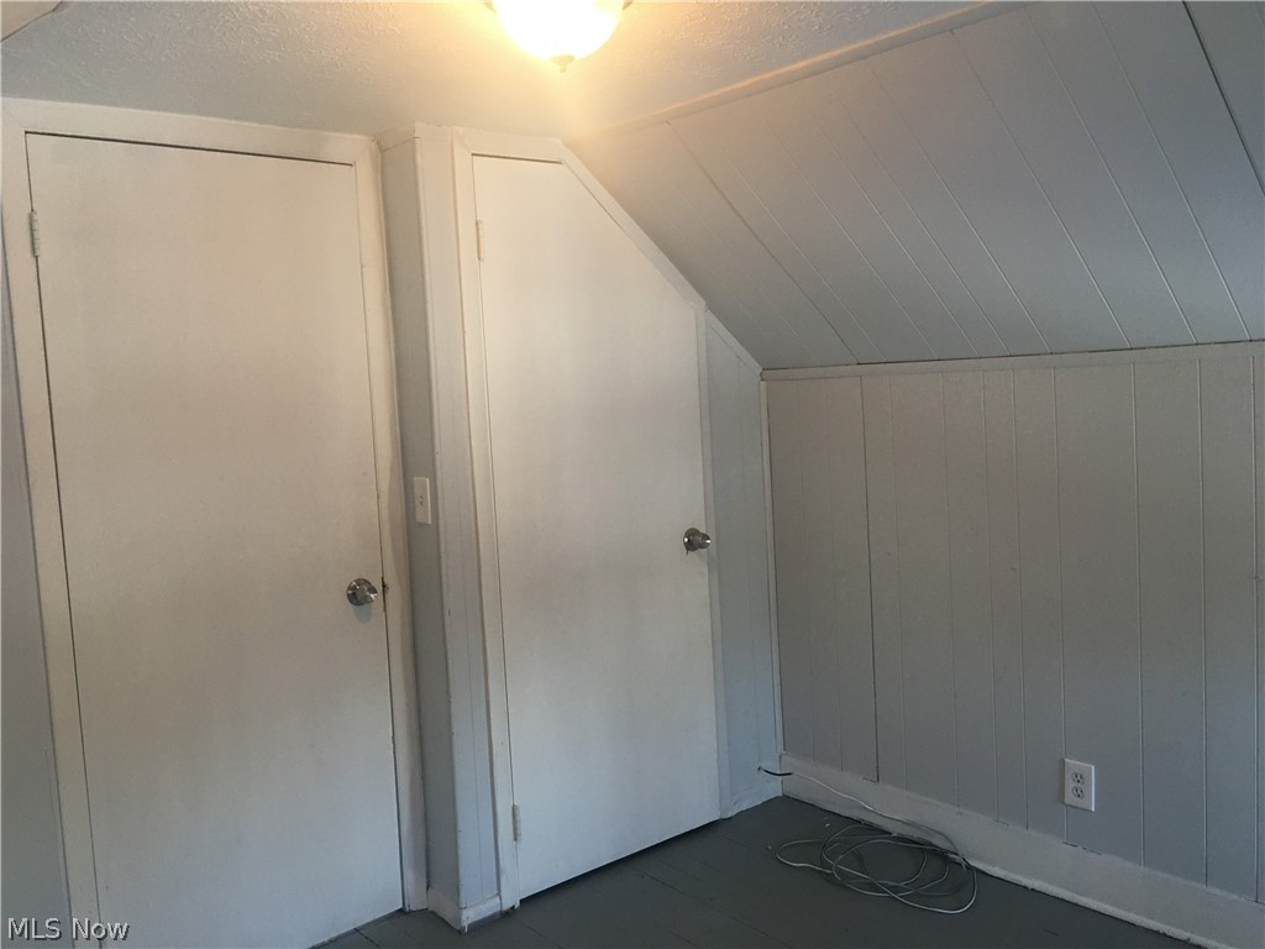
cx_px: 632
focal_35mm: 29
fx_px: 1060
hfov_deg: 61.7
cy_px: 474
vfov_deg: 48.2
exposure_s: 1/17
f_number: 2.2
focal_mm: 4.15
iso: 64
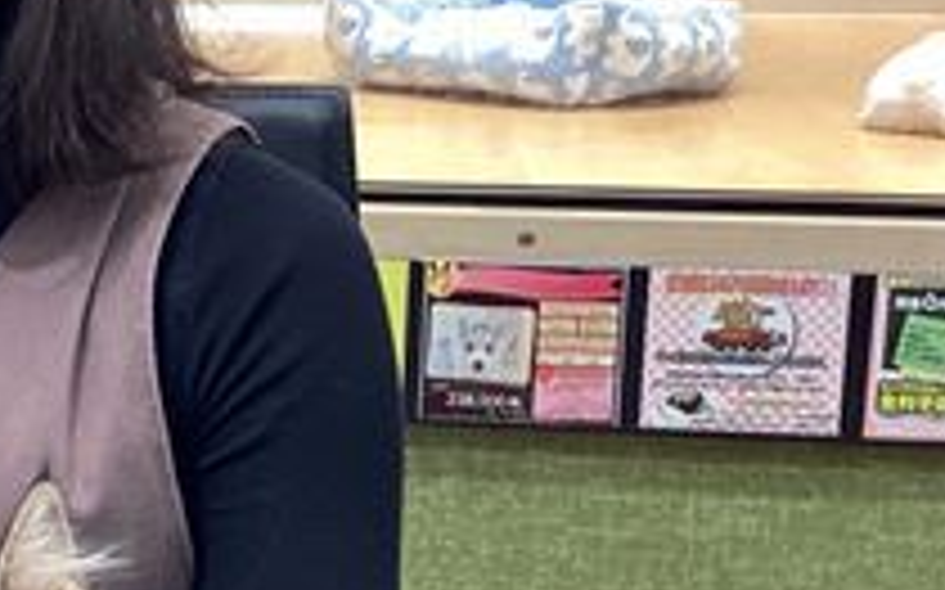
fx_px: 2420
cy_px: 369
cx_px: -40
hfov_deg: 21.2
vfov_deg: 13.9
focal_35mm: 94
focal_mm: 3.3
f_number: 2.4
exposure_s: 1/60
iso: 64
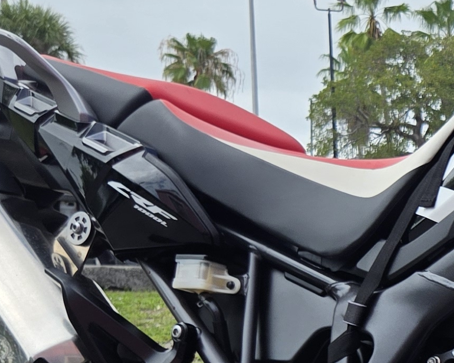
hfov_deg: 16.1
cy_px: 428
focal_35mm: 104
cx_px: 767
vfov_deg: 14.4
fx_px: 1398
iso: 25
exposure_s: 1/1036
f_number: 1.8
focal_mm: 5.4
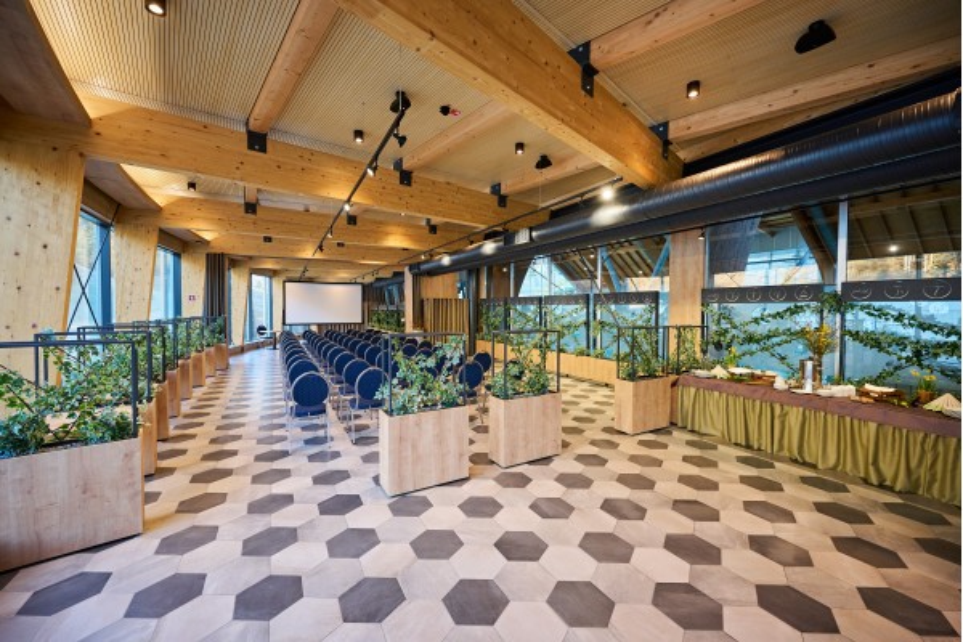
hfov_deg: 104.3
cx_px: 482
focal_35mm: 14
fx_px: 374
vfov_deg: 81.2
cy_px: 321
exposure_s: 1/50
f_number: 5
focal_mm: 14
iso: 500
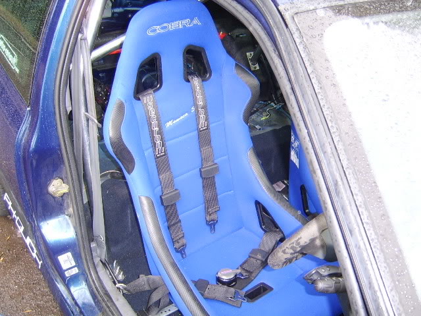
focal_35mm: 31
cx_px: 210
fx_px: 377
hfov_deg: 58.4
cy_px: 158
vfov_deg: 45.4
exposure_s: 1/30
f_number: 2.7
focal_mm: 8.13
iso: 200
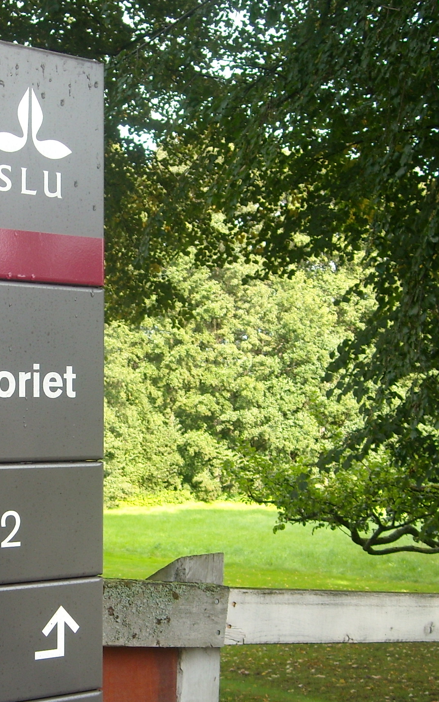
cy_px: 410
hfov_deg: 19.3
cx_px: 36
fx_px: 1263
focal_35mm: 66
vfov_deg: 31.0
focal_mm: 5.7
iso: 64
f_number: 2.8
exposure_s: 1/91
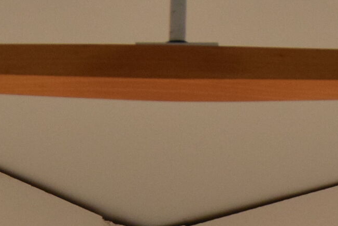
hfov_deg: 7.1
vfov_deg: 4.7
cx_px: 166
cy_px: 364
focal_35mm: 289
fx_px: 2716
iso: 1600
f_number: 7.1
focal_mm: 42
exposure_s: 1/200
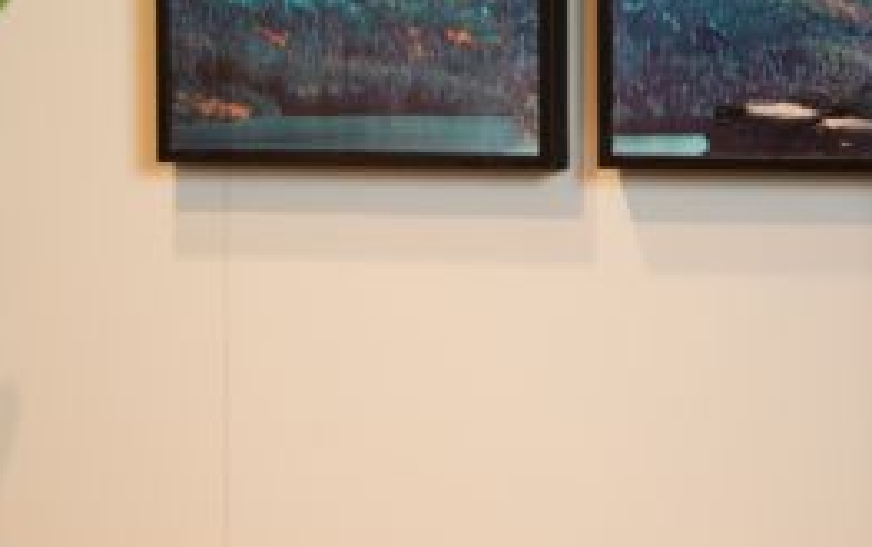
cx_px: -405
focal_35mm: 192
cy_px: 564
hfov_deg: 10.6
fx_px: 4568
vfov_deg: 6.8
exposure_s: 1/10
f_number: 7.1
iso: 160
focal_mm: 62
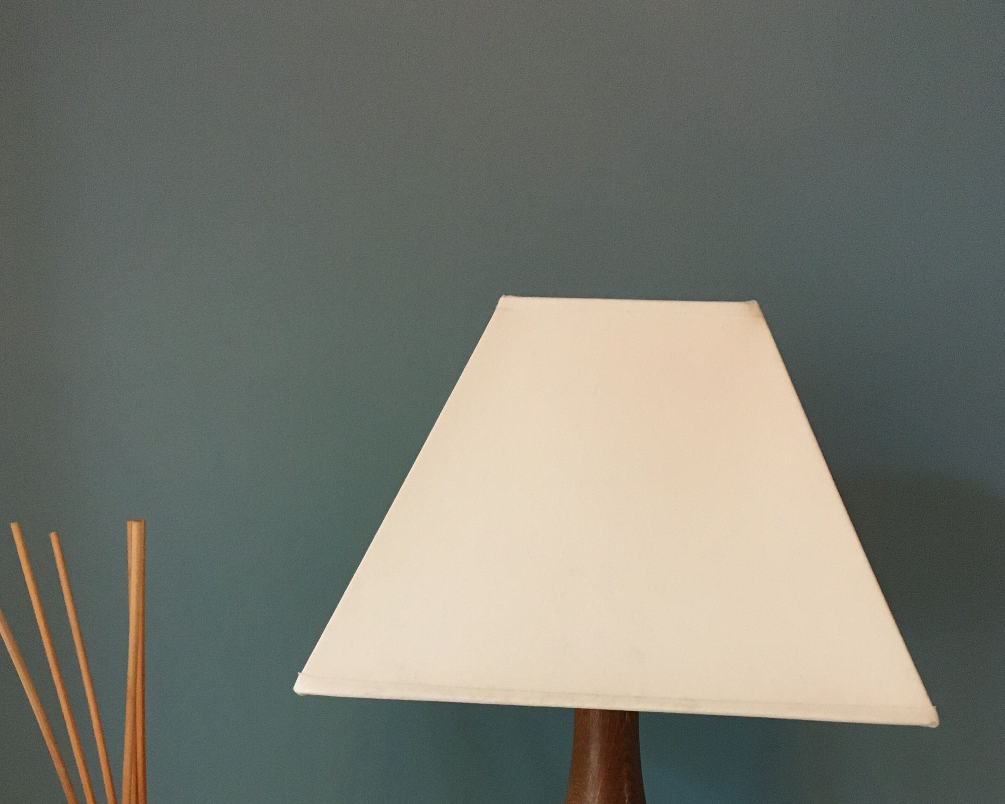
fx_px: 1190
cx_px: 485
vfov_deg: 35.9
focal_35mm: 40
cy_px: 665
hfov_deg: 45.8
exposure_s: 1/25
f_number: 2.2
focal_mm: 4.15
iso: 200
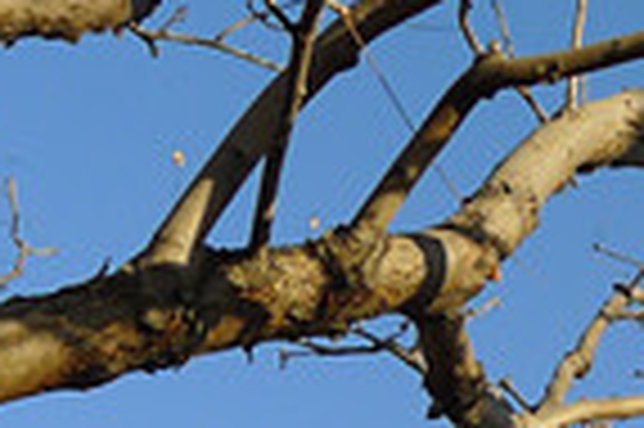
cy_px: 538
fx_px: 2394
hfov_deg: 13.4
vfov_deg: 10.0
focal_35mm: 134
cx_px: 1234
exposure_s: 1/400
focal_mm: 5.1
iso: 80
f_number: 3.5
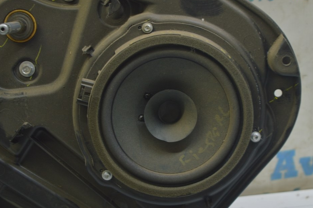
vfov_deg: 15.1
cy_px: 106
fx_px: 786
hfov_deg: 22.5
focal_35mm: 91
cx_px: 149
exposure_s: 1/20
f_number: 5.6
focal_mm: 55
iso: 400
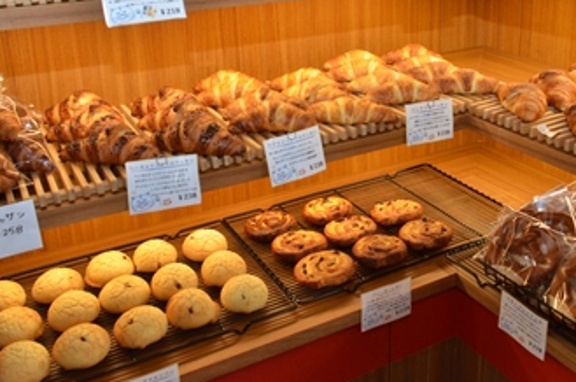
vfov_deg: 31.9
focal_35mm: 41
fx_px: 655
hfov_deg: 47.2
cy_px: 99
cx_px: 345
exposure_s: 1/250
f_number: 5.6
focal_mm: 18
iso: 1250
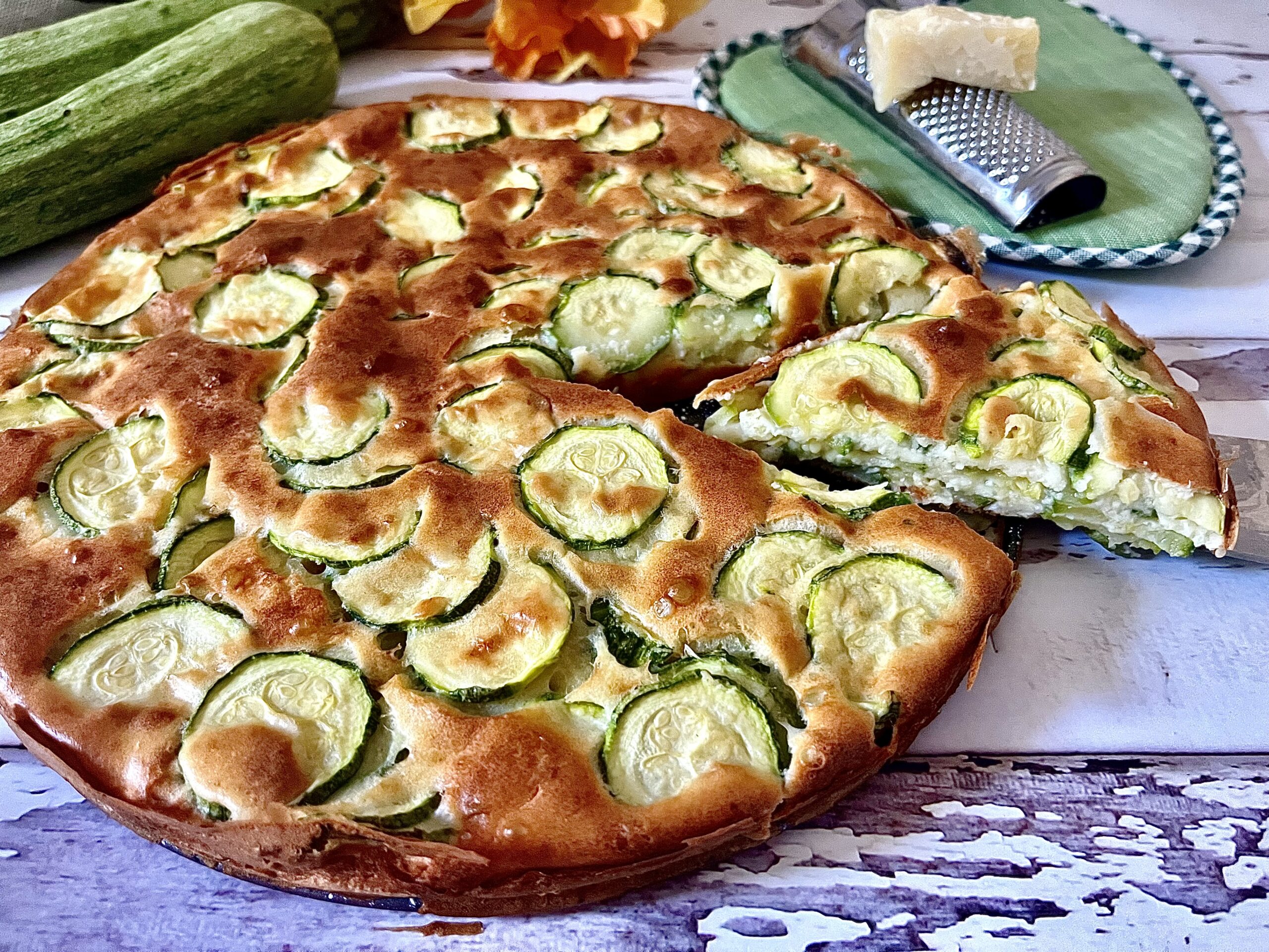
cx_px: 634
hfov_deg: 67.3
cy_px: 476
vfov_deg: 53.1
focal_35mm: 26
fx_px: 953
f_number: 1.6
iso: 500
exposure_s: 1/60
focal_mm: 5.1
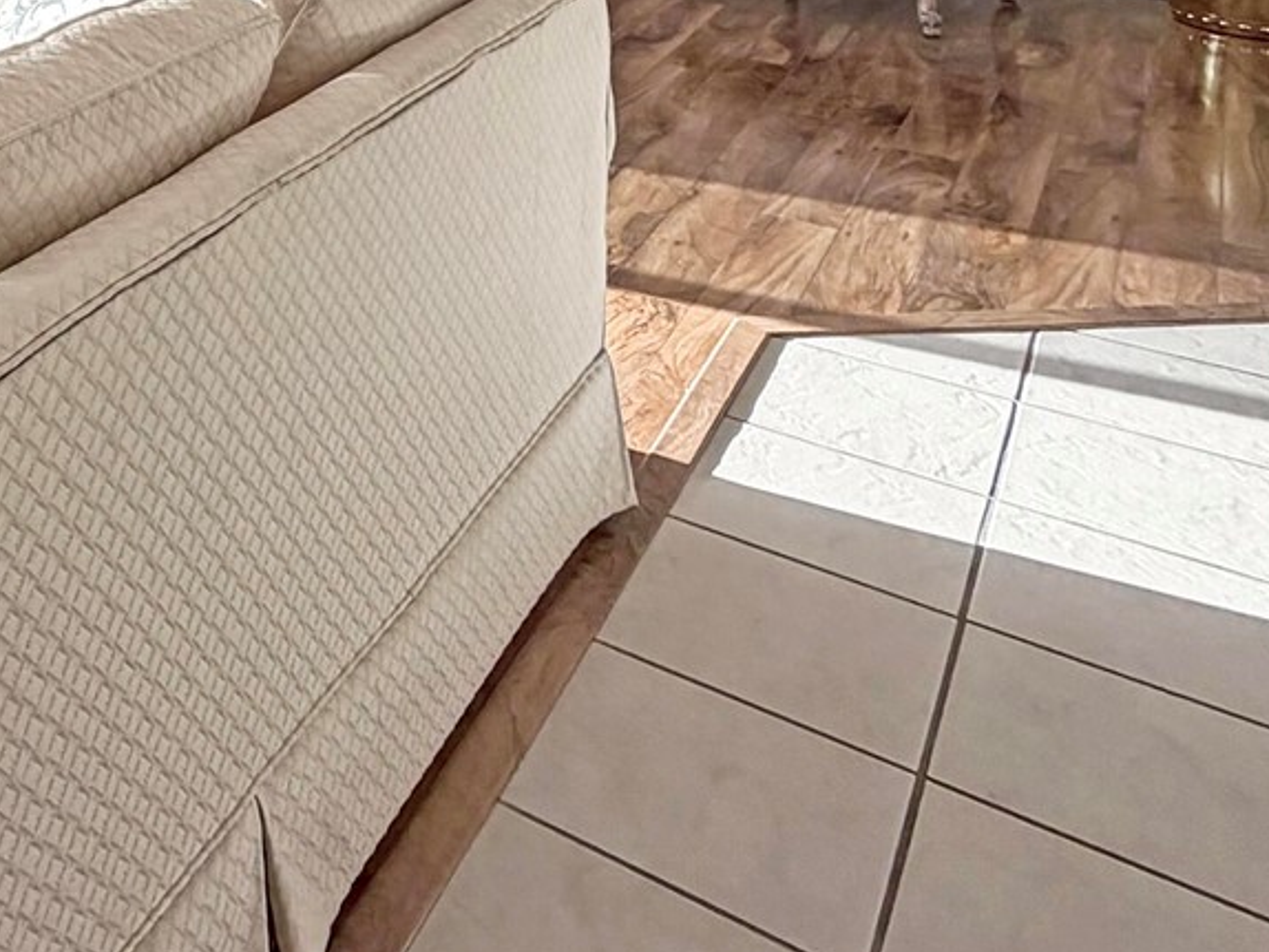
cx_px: -261
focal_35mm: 39
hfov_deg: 36.6
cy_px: -27
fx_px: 1430
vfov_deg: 33.3
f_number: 2.2
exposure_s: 1/186
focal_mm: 2.22
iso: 50
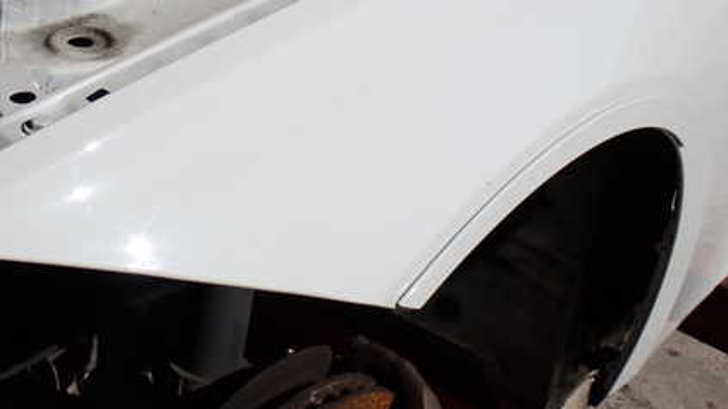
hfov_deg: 30.8
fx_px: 1313
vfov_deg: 17.6
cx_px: 255
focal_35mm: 68
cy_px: 112
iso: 100
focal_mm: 7.84
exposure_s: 1/250
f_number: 11
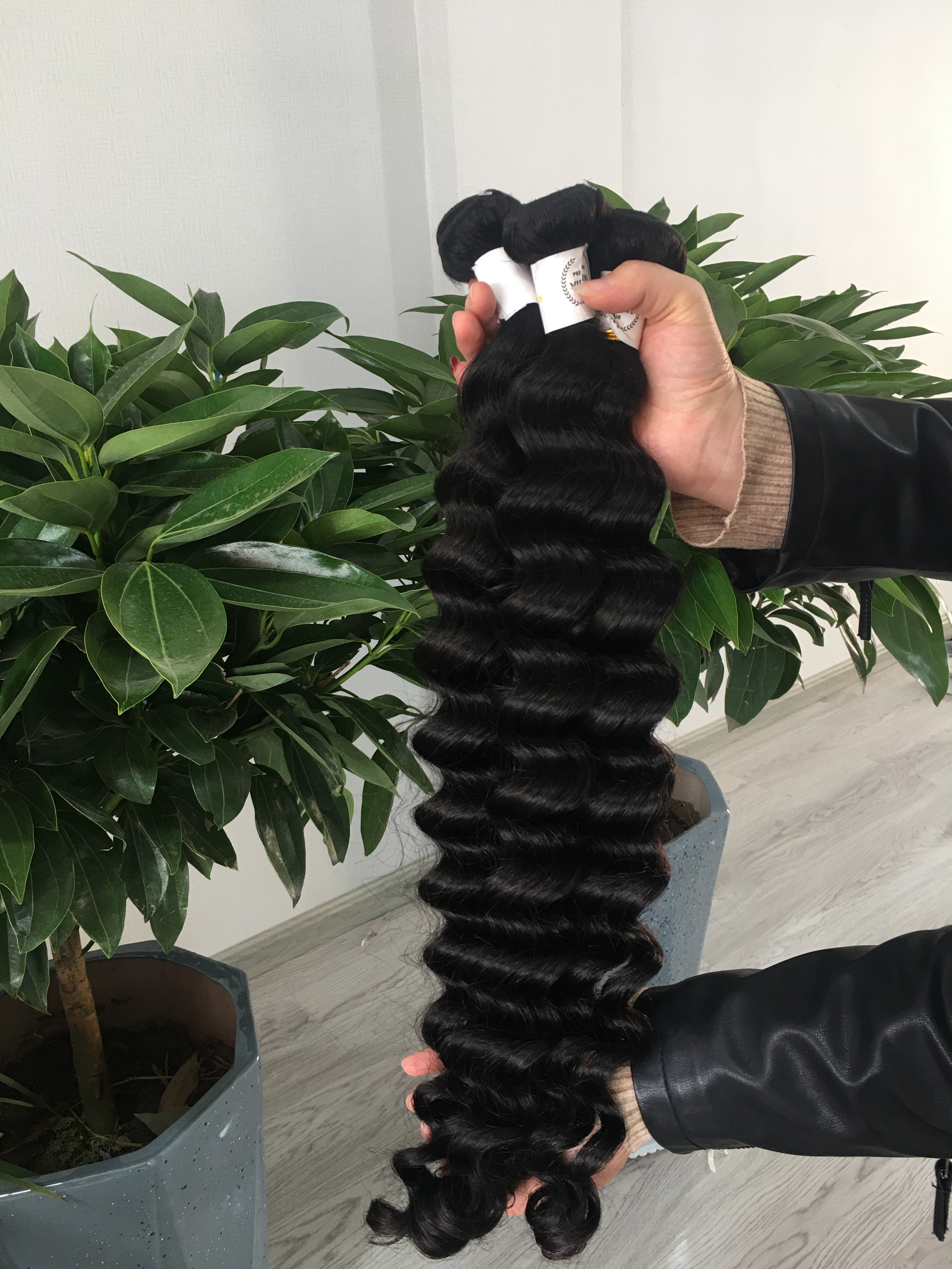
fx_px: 1063
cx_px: 476
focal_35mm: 29
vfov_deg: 61.7
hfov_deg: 48.2
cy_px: 634
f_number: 2.2
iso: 40
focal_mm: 4.15
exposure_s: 1/17
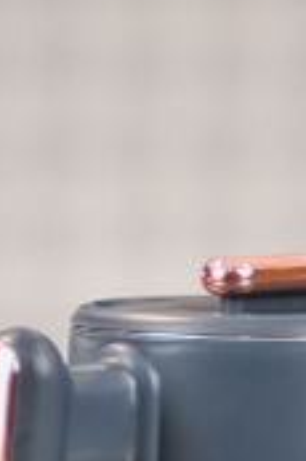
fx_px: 12787
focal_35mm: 1001
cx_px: 271
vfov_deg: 2.1
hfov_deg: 1.4
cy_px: 597
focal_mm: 240
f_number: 5.6
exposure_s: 1/160
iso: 500
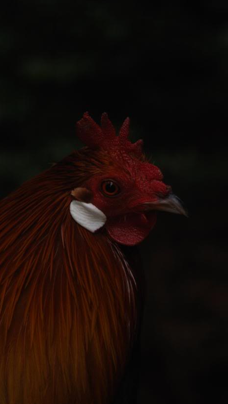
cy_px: 191
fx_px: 4188
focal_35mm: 390
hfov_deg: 3.1
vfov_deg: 5.5
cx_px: 112
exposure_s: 1/125
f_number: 5.6
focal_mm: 200
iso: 200
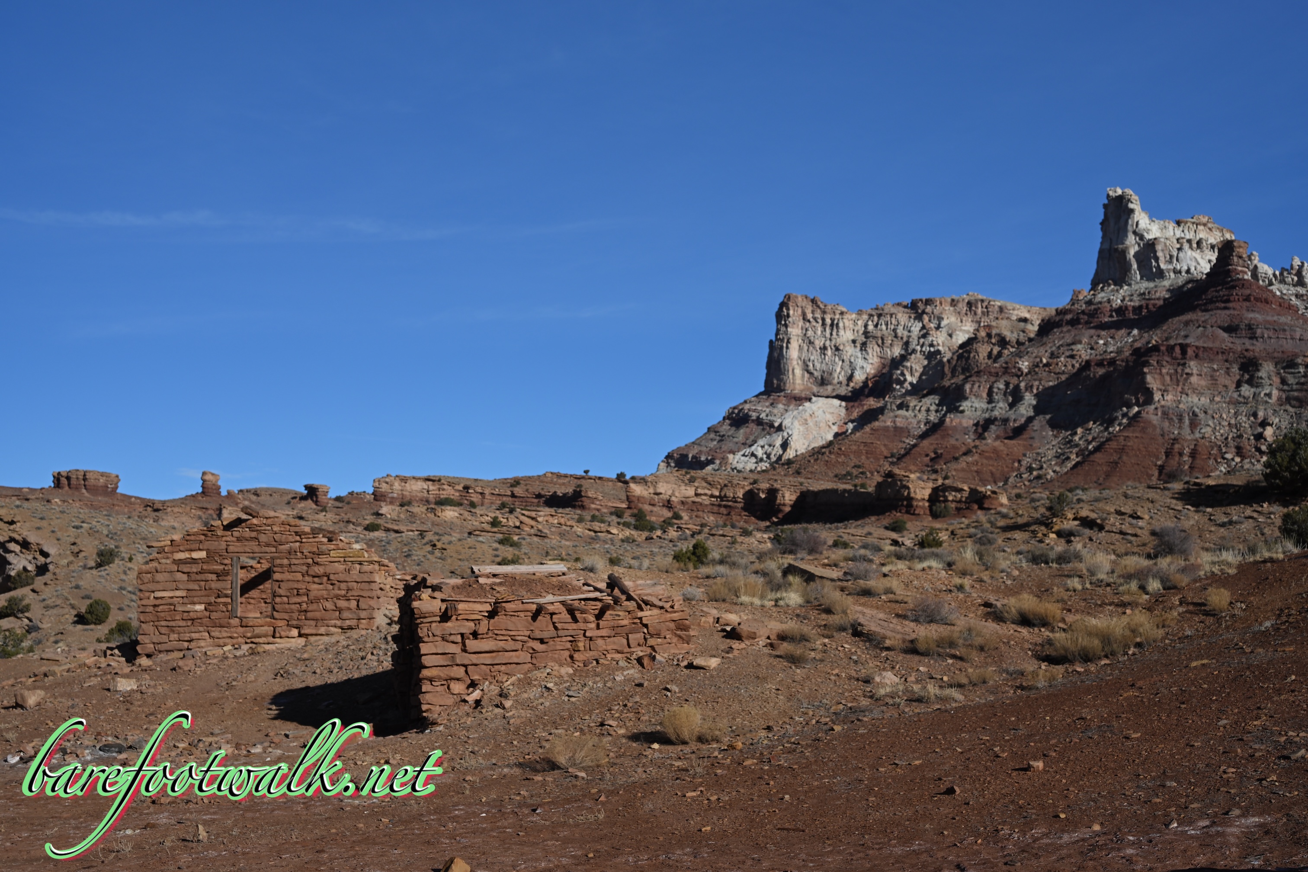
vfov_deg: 27.0
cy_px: 436
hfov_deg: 39.6
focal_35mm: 50
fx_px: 1817
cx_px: 654
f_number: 6.3
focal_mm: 50
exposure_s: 1/2000
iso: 200
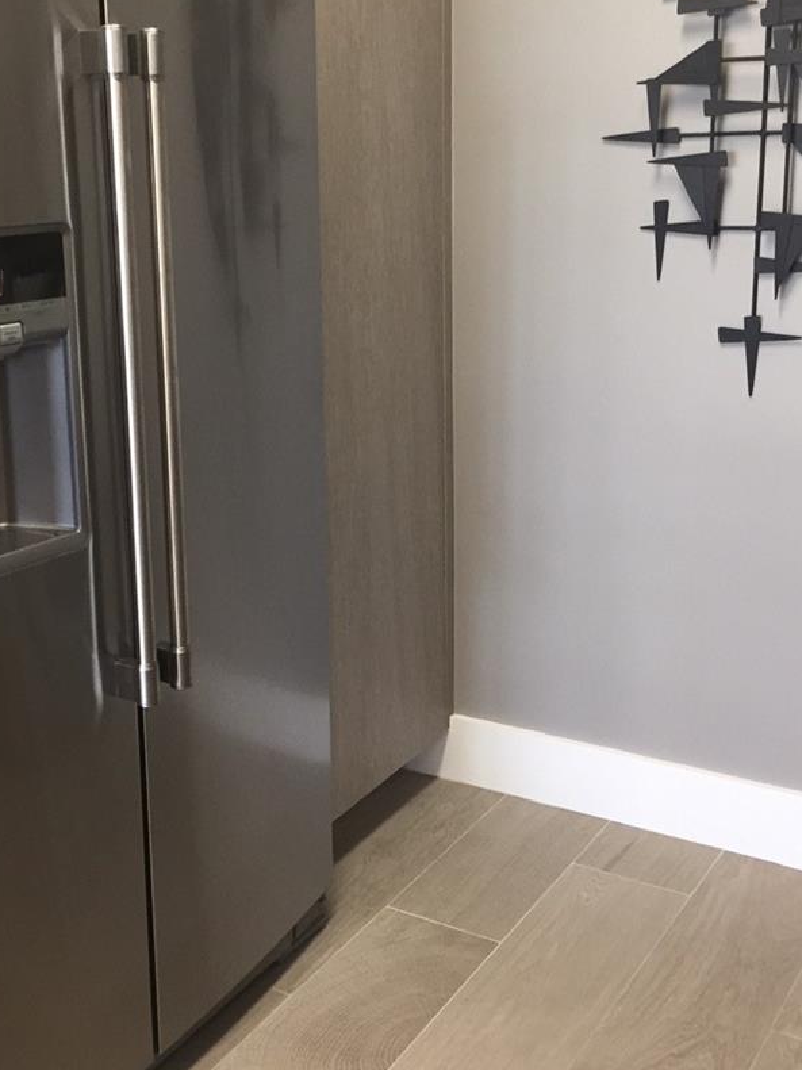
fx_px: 1360
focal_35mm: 44
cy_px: 453
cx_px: 310
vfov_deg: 42.8
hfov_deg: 32.7
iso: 125
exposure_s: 1/30
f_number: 2.2
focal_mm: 4.15
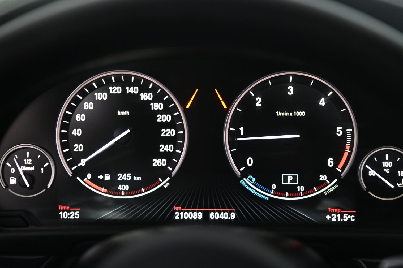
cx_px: 205
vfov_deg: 14.8
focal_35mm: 92
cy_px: 137
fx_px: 1029
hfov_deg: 22.2
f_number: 4
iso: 2000
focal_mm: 86
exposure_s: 1/30
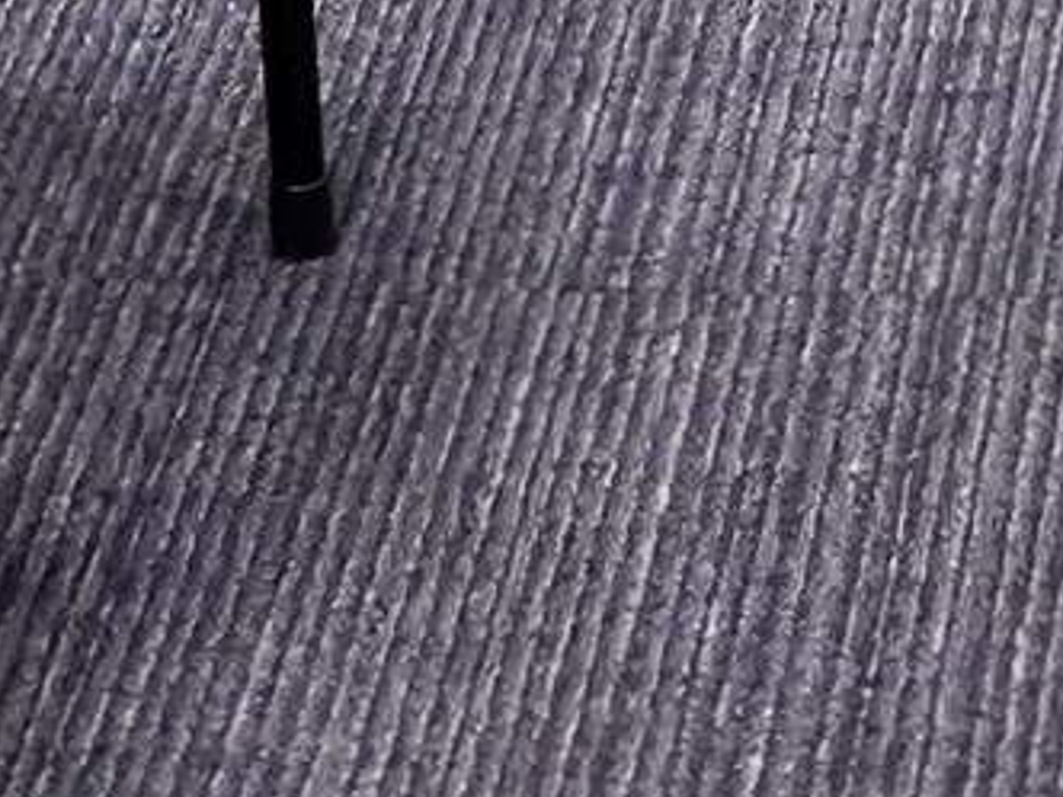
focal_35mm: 233
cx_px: 1814
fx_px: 7155
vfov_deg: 5.7
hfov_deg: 8.2
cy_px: -2033
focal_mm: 18
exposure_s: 1/125
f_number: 5.6
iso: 4000
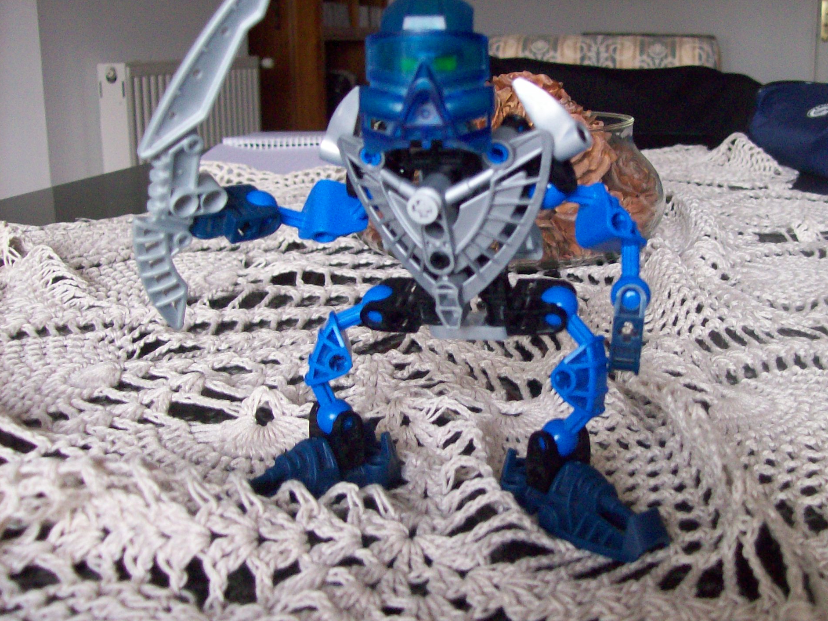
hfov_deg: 42.7
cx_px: 504
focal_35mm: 44
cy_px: 285
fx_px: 1053
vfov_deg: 32.9
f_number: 2.7
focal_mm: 6
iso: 160
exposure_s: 1/10.6
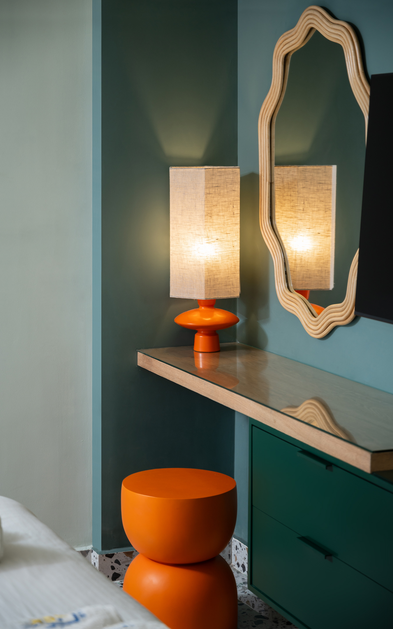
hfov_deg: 18.1
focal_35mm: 72
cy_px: 316
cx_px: 207
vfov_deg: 28.6
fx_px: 1234
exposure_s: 1/40
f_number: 4
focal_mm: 70
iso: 125
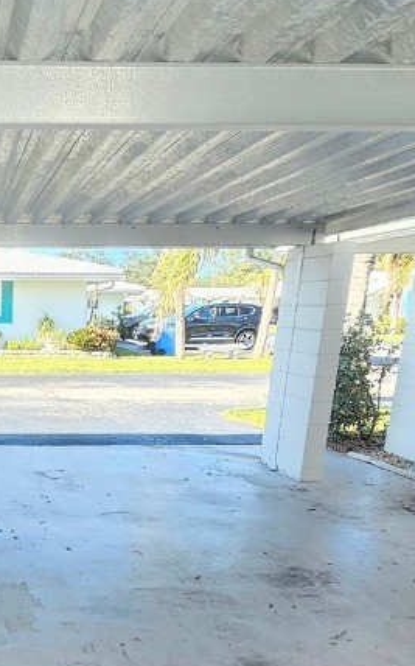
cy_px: 490
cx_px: -33
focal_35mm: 33
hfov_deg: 33.7
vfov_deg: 55.7
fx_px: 598
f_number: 2.2
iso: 50
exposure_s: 1/169
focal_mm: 2.2
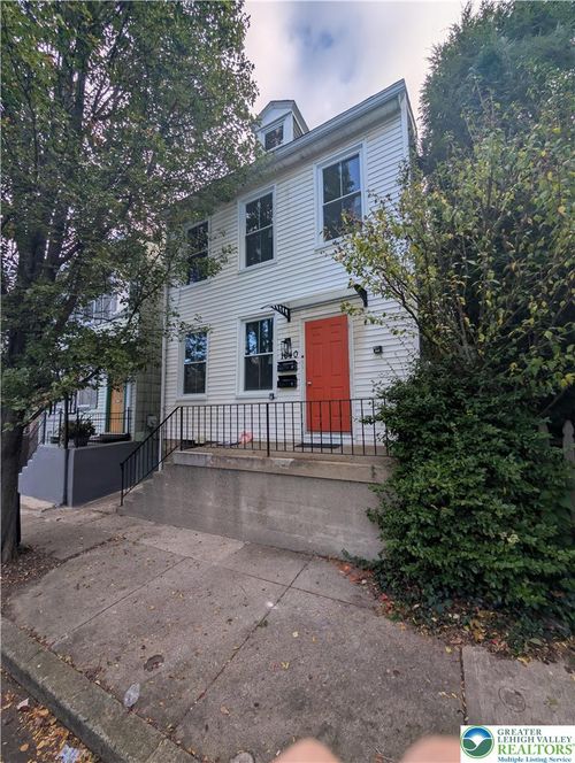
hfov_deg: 94.6
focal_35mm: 12
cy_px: 382
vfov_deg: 110.5
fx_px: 265
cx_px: 288
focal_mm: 2.02
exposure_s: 1/1883
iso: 54
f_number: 1.7
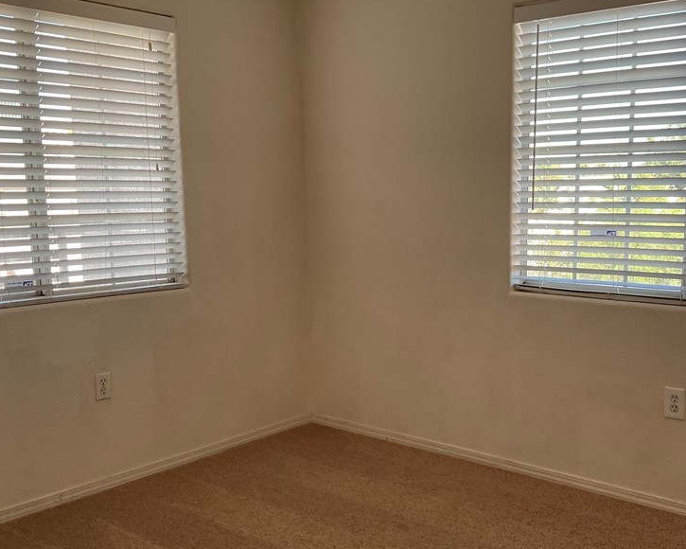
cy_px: 313
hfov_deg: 45.5
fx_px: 812
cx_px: 415
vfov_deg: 37.3
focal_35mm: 40
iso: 25
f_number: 1.8
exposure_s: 1/120
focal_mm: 3
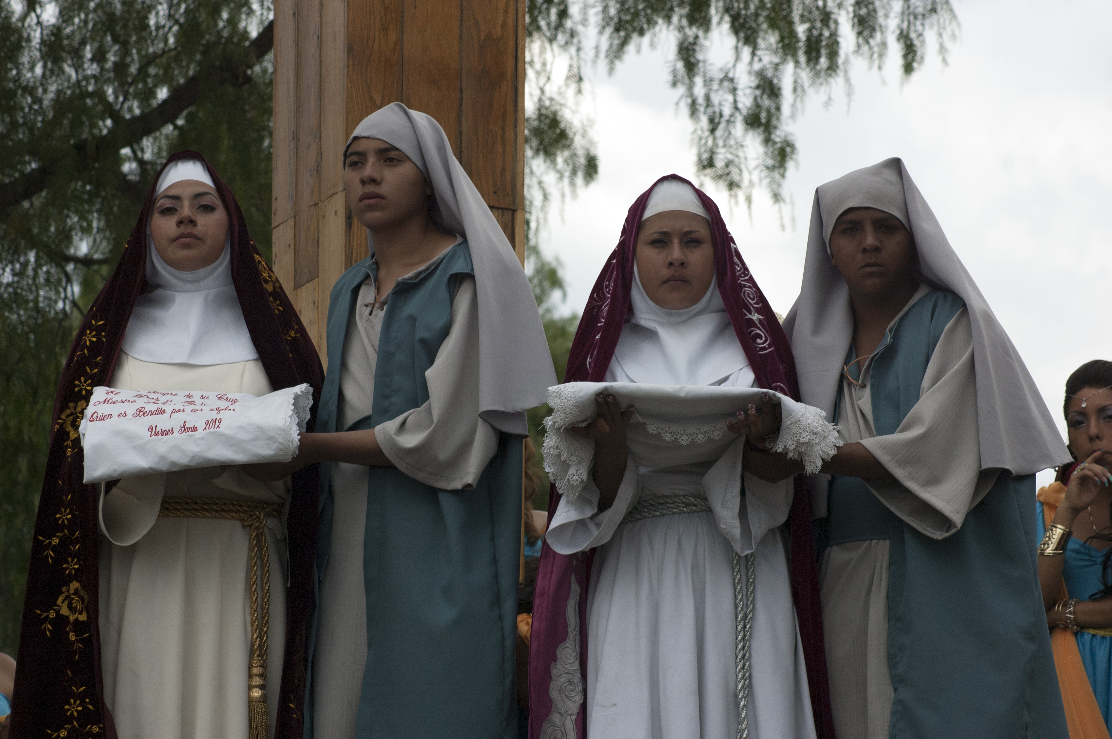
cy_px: 370
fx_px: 5185
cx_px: 556
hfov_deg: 12.2
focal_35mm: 168
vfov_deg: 8.2
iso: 640
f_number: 9
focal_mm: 112
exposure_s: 1/1250
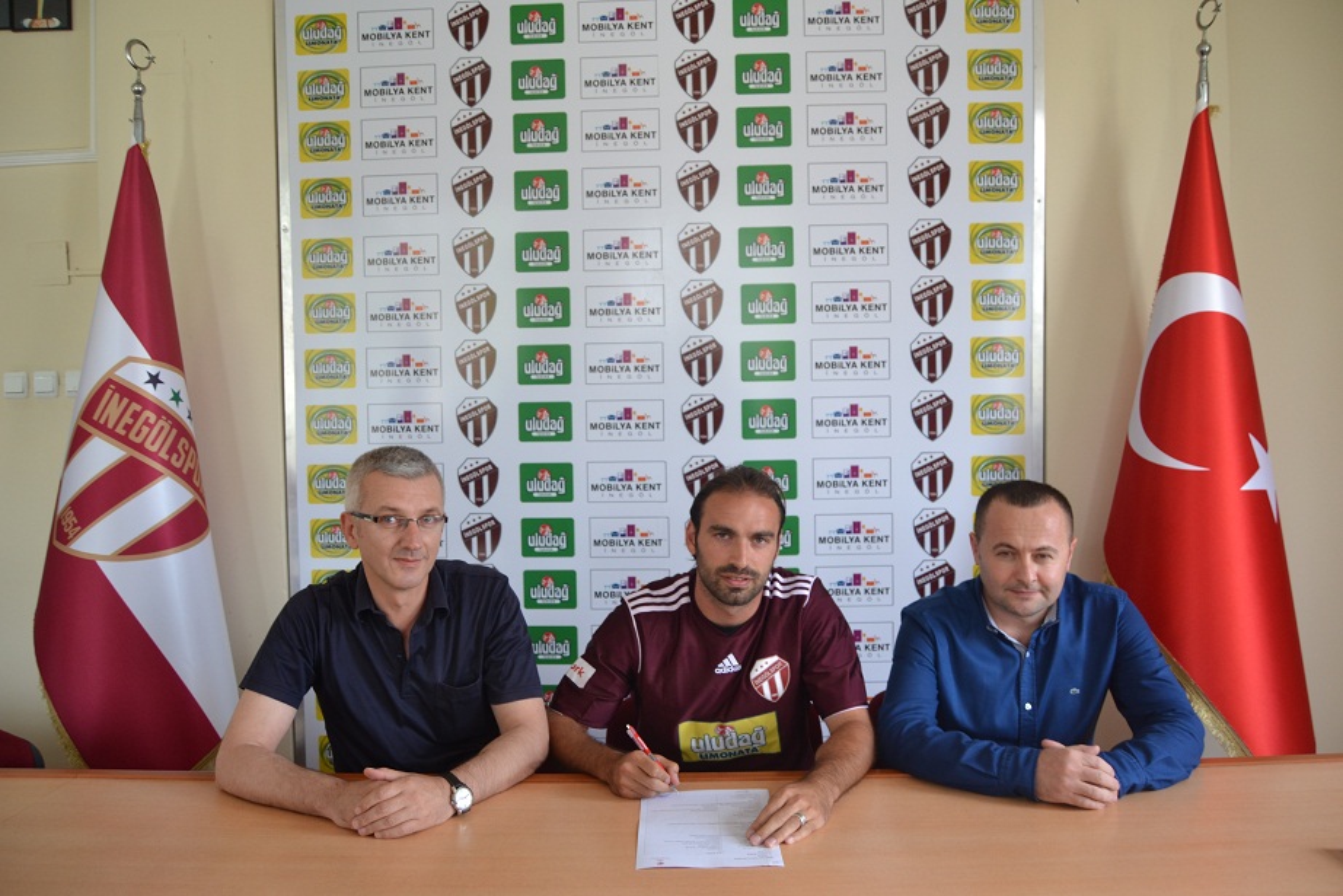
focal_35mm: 27
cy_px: 448
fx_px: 1007
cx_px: 672
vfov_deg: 47.9
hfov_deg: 67.4
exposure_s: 1/60
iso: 400
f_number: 4
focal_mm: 18
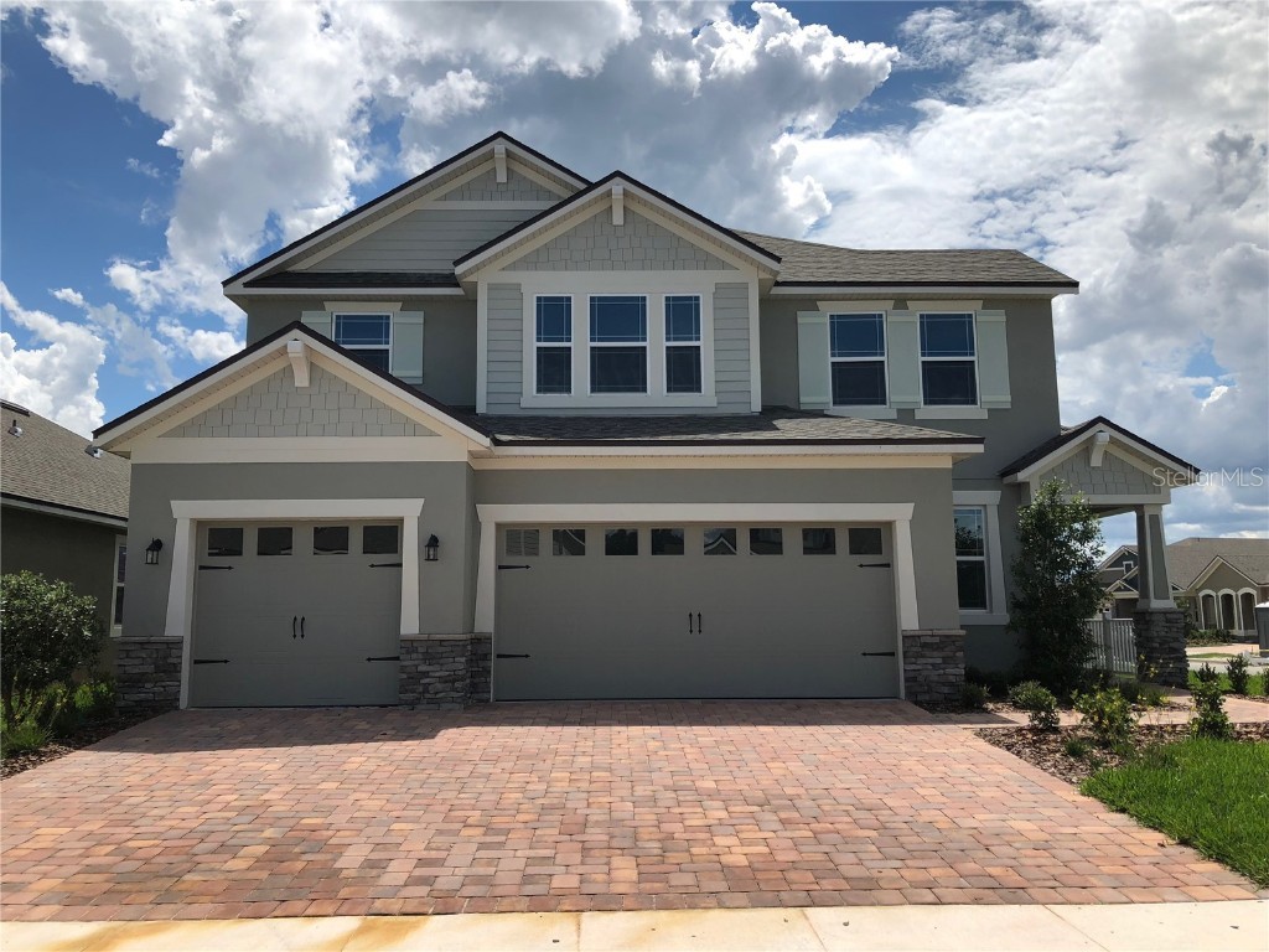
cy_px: 476
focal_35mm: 28
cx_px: 634
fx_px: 1026
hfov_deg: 63.4
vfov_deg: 49.7
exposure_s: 1/3690
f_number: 1.8
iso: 25
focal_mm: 3.99
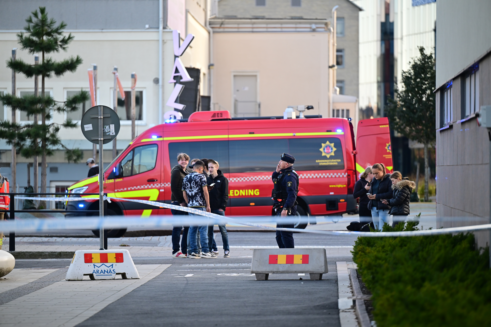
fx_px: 2728
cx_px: 246
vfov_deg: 6.9
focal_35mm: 200
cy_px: 164
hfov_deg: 10.3
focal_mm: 200
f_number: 2.8
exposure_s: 1/1600
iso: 720
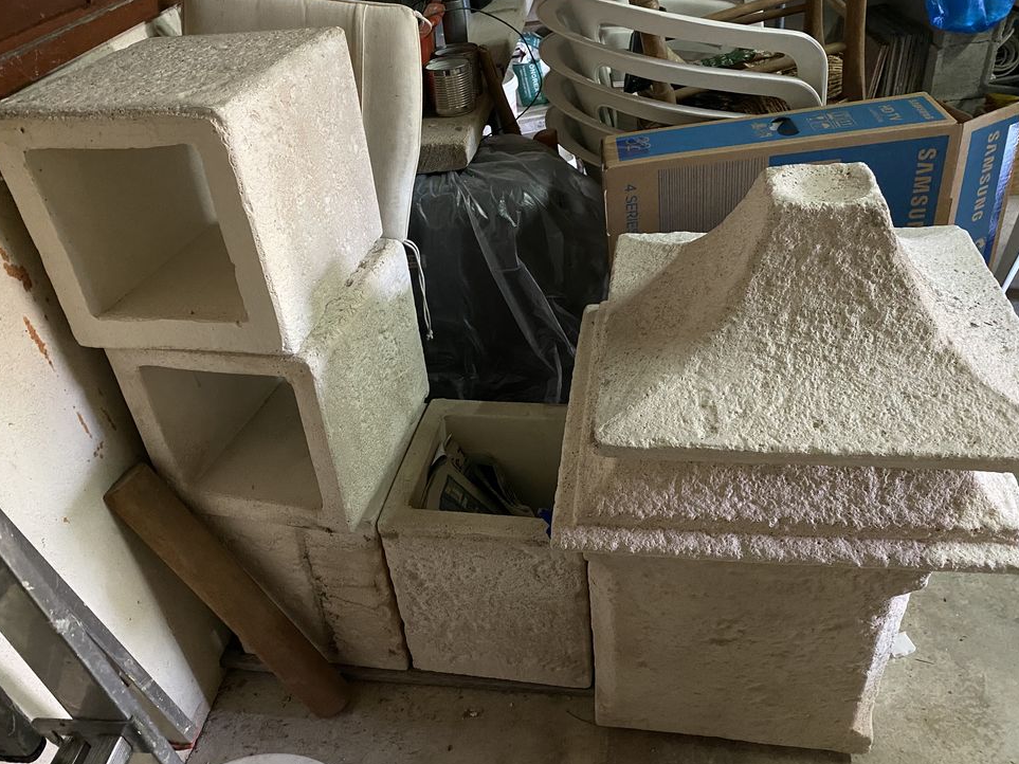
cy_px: 388
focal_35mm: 27
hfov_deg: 65.3
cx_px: 502
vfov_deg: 51.3
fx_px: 795
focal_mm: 4.25
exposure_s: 1/25
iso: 640
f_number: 1.8
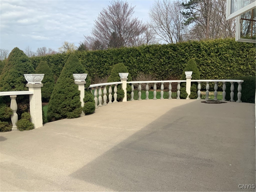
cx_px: 128
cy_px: 96
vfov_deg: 48.2
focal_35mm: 29
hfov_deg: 61.7
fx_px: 214
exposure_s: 1/1786
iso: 16
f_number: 1.8
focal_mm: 3
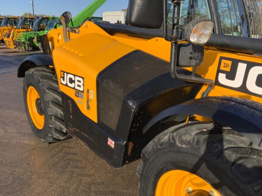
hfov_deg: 60.0
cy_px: 96
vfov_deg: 46.8
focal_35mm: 30
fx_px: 227
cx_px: 129
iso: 16
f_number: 1.8
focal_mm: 3
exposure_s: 1/1412
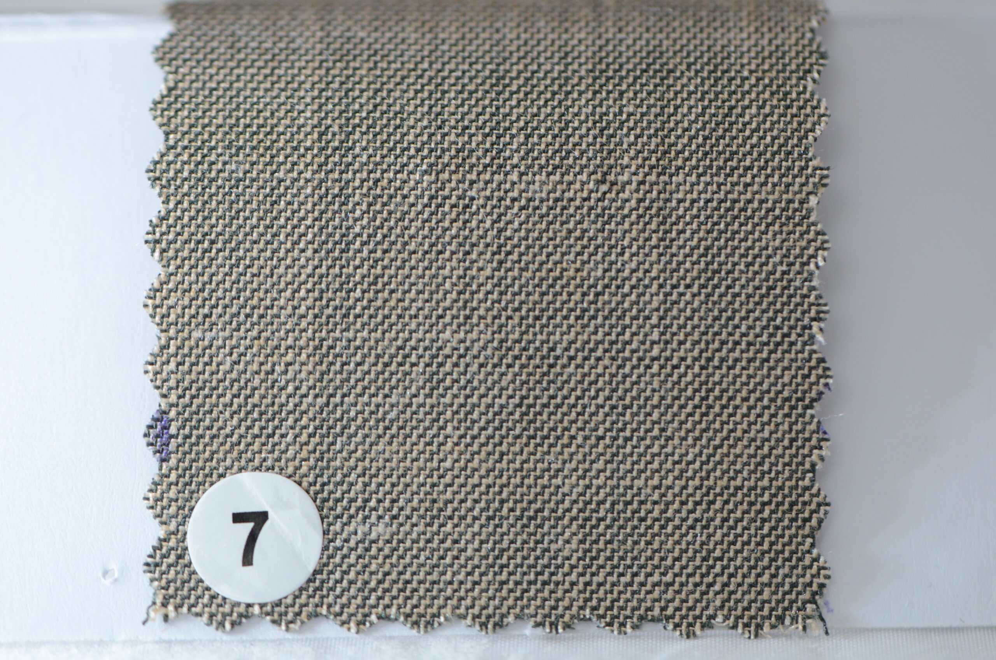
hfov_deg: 15.2
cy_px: 330
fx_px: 3728
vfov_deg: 10.1
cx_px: 498
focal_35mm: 135
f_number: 3.8
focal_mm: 90
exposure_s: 1/125
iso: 800
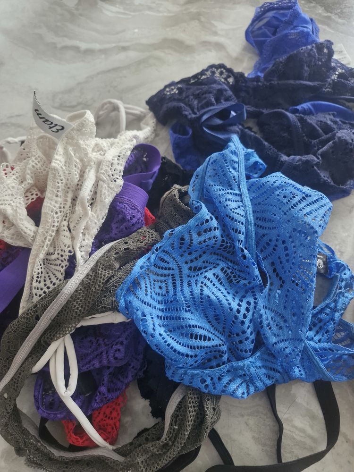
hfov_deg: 58.9
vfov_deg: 73.9
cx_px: 177
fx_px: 314
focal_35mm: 23
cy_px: 236
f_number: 1.8
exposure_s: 1/100
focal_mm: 5.54
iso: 640
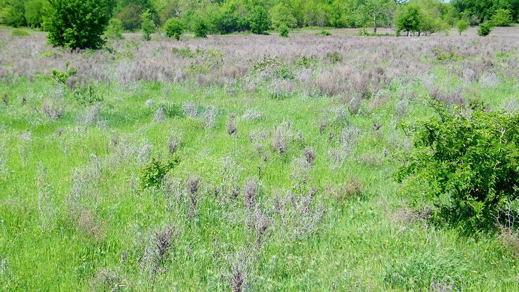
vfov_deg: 18.5
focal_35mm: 65
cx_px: 218
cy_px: 168
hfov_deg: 32.3
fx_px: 894
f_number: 7.8
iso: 80
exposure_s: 1/160
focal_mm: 7.9
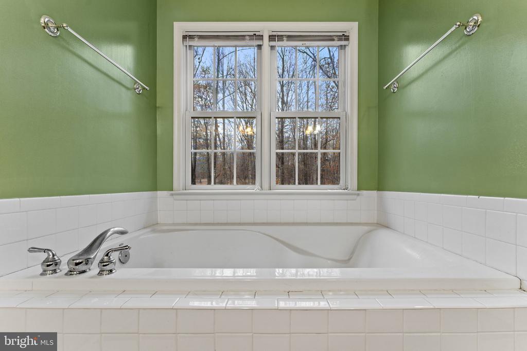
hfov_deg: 104.2
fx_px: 205
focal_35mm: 14
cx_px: 264
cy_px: 176
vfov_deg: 81.2
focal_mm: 14
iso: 640
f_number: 8
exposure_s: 1/8
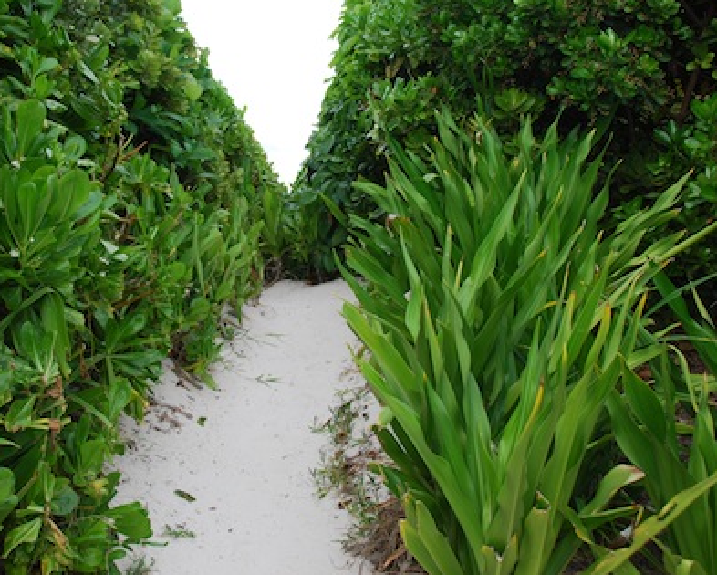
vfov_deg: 34.7
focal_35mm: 43
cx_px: 263
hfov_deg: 42.5
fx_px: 913
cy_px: 215
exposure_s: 1/100
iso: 200
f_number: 5
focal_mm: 20
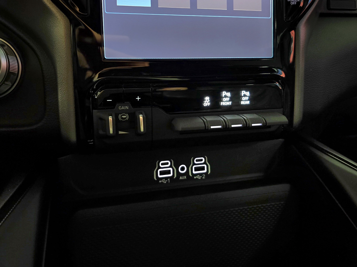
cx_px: 178
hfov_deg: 73.9
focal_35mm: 23
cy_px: 134
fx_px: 237
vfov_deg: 58.9
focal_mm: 6.3
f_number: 1.7
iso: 250
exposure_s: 1/40
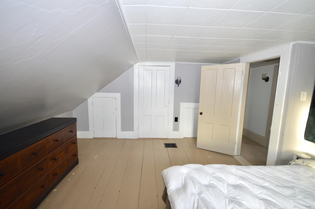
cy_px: 104
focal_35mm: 16
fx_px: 144
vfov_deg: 71.9
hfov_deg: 95.0
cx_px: 158
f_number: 4.2
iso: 900
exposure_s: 1/60
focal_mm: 11
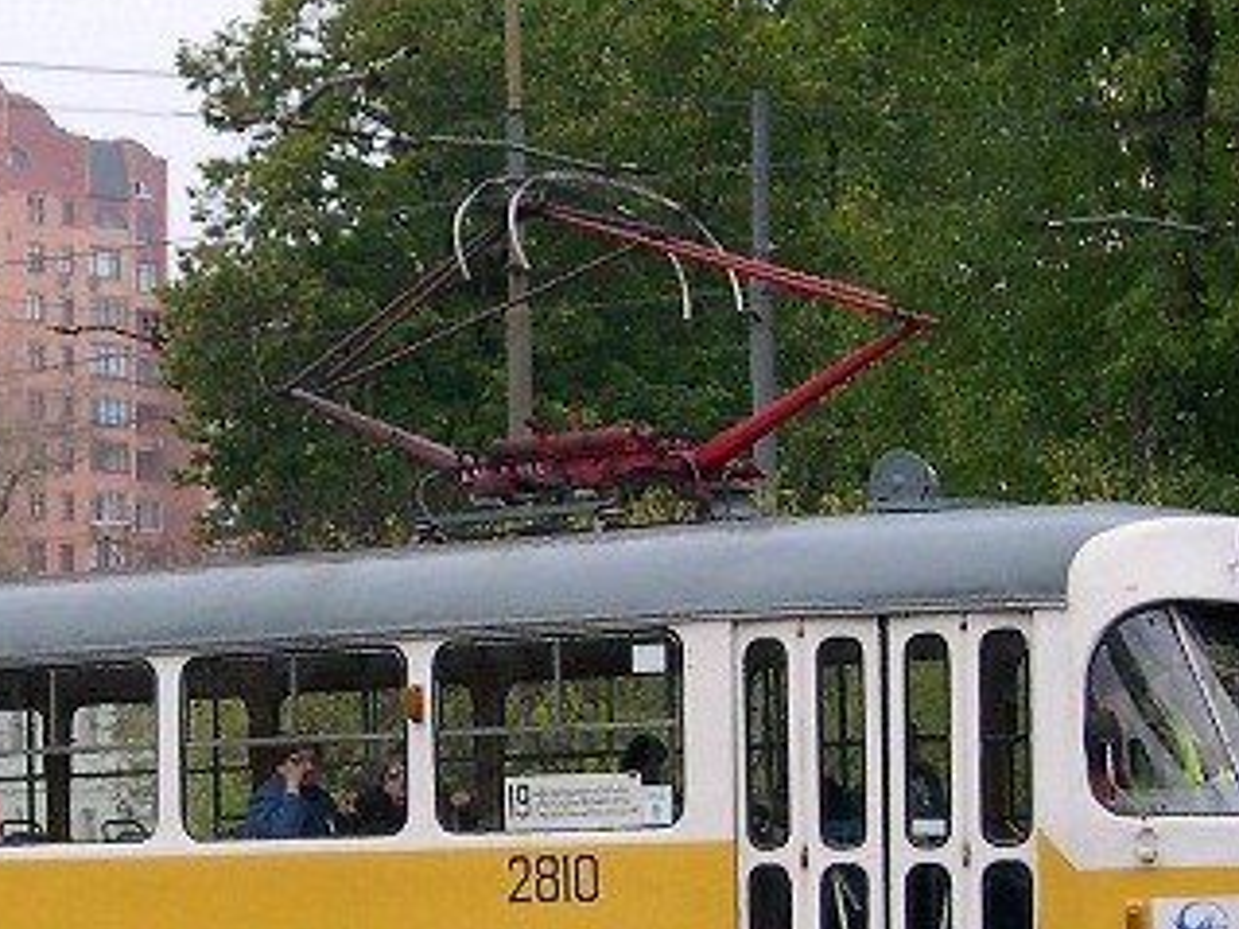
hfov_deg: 16.1
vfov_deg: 12.1
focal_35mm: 122
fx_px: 4365
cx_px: 311
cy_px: 684
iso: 100
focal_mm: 8
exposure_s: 1/230
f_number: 2.8
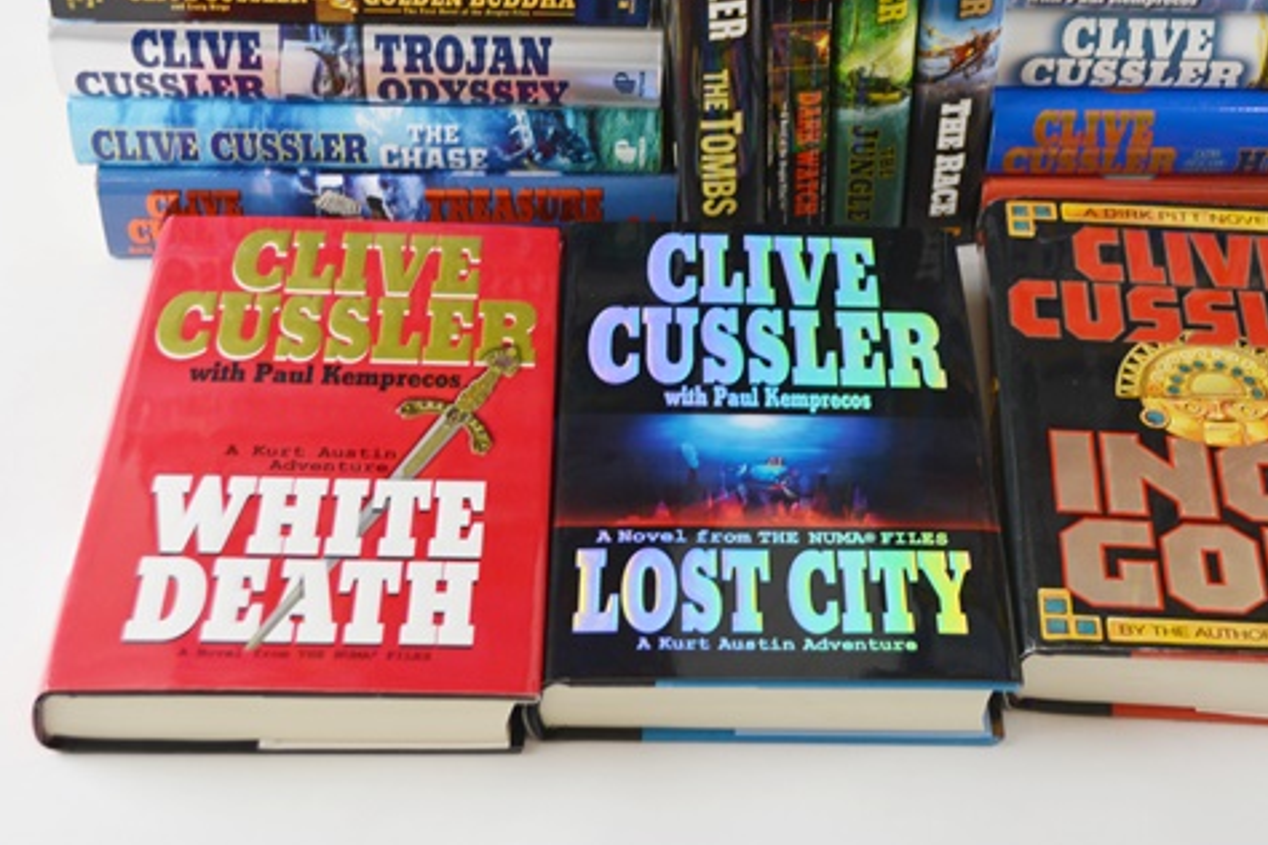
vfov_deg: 23.8
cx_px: 795
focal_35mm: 57
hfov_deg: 34.9
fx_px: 2008
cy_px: 350
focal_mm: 30
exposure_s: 1/100
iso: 400
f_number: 5
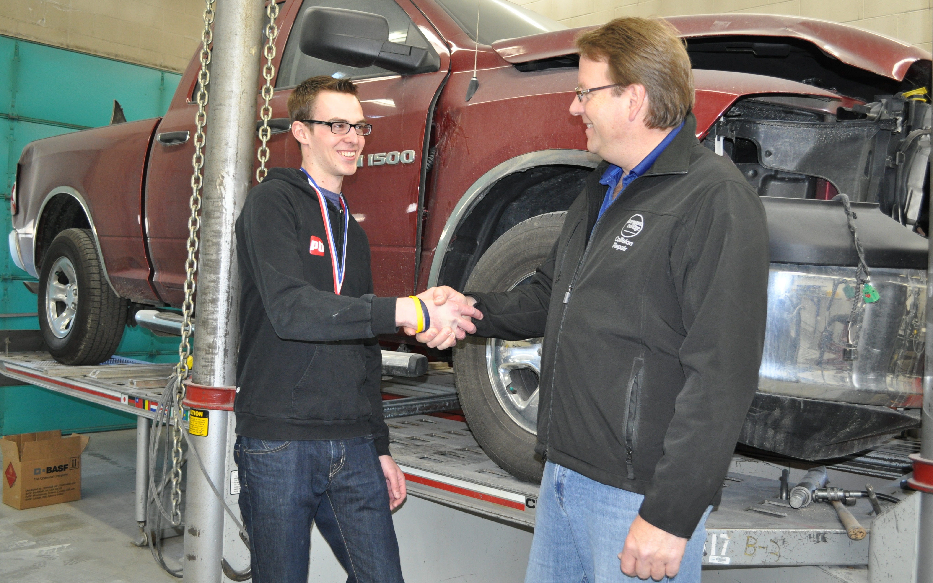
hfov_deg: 59.6
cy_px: 284
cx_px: 474
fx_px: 814
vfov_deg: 39.4
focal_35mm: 32
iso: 800
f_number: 3.8
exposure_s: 1/60
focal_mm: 20
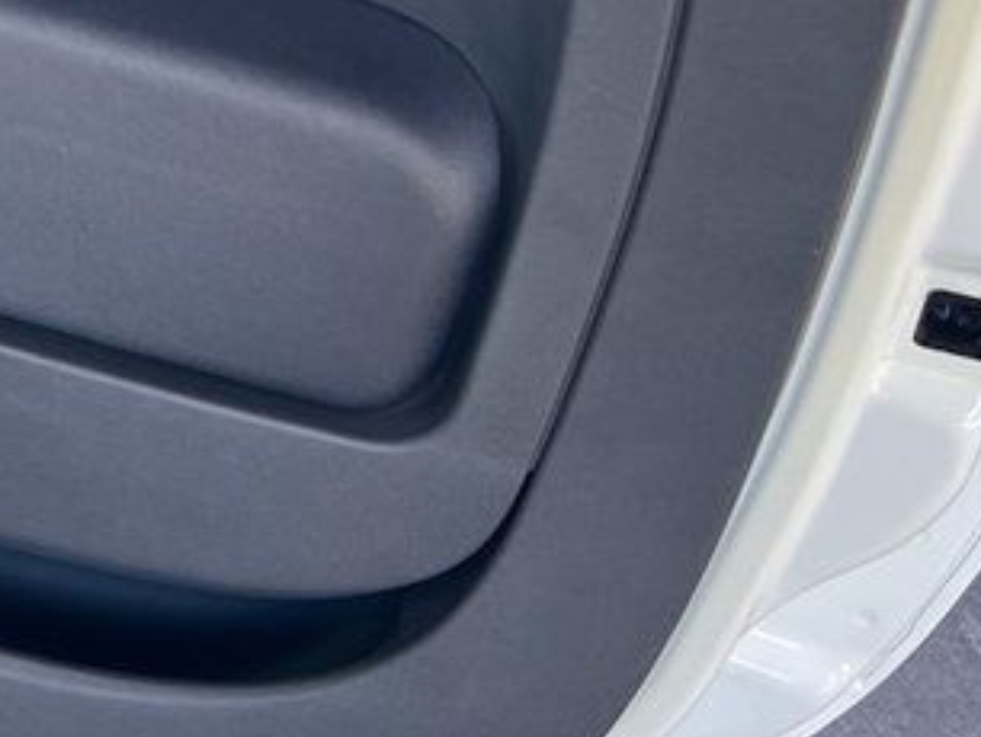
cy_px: -160
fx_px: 2467
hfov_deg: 20.1
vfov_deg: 16.3
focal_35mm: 87
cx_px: -391
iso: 80
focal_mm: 5.7
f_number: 1.5
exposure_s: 1/121
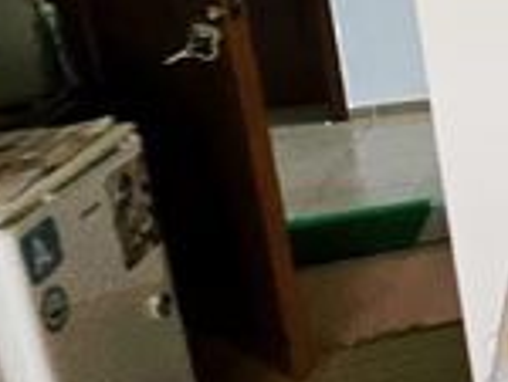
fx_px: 897
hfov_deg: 17.2
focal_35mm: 61
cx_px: 1109
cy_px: -10
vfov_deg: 23.0
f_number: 2.2
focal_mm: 1.7
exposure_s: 1/33
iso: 320
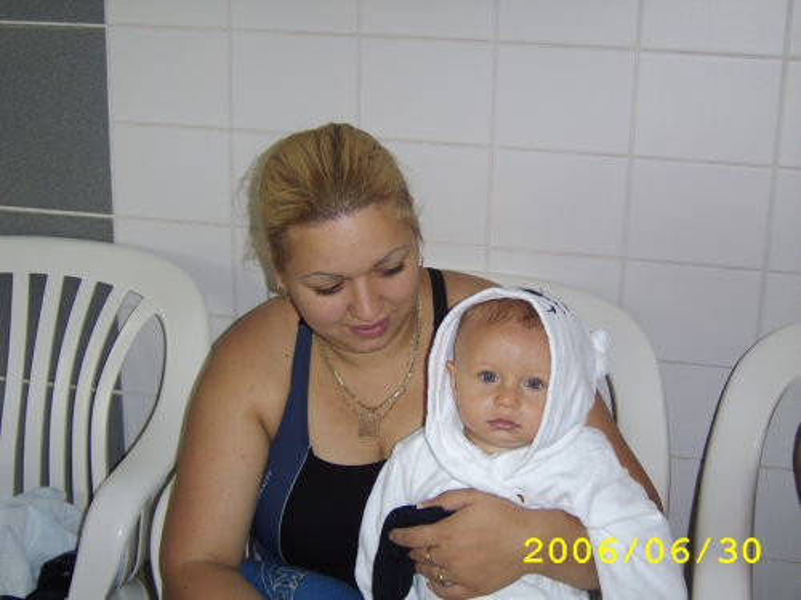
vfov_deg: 31.5
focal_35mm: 46
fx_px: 1064
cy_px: 300
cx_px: 400
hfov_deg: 41.2
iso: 200
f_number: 3.5
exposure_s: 1/60
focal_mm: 11.93
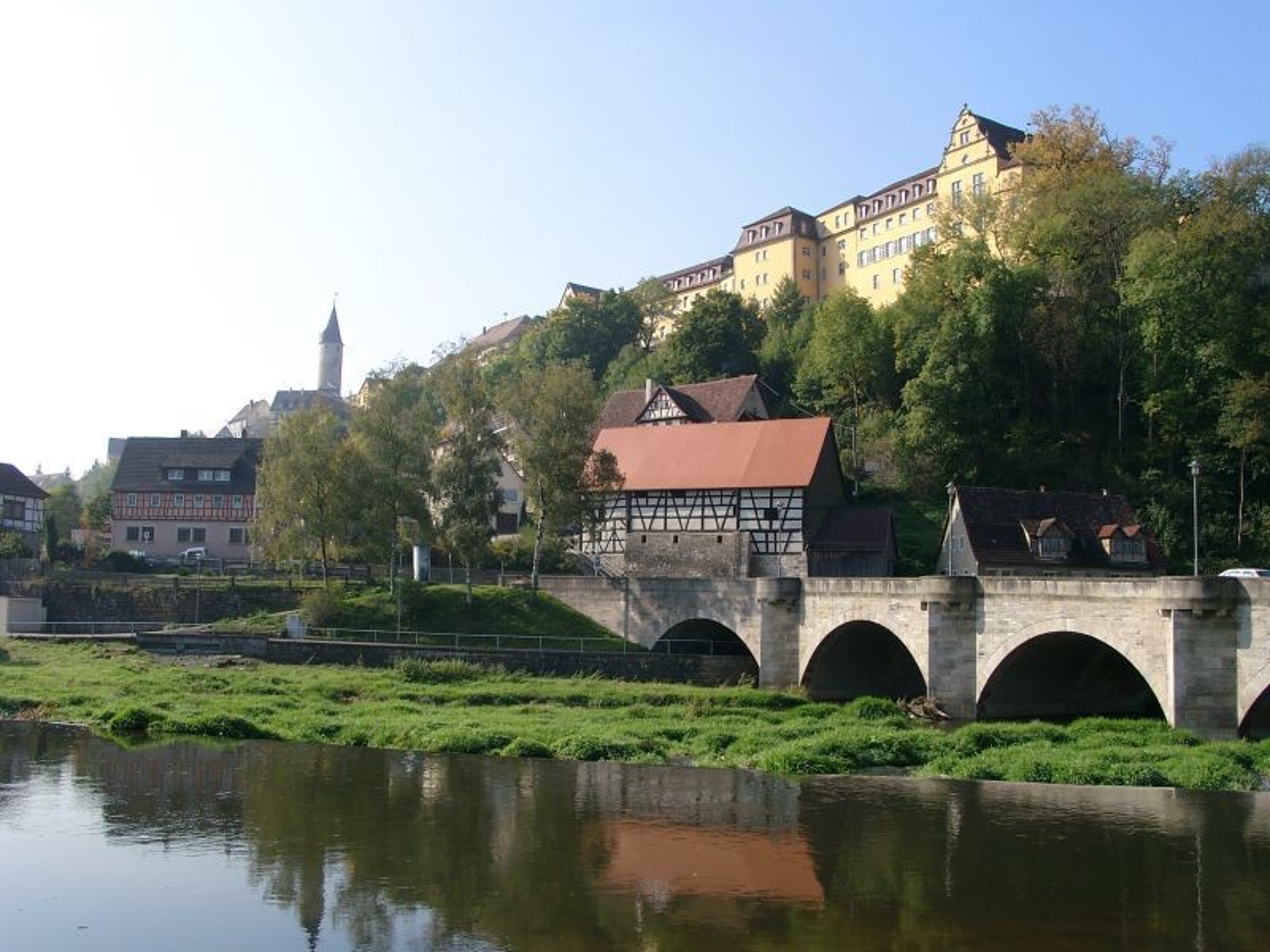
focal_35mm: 34
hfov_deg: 54.0
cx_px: 635
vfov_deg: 41.8
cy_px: 476
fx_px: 1247
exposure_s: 1/529
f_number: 4
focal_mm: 7.13
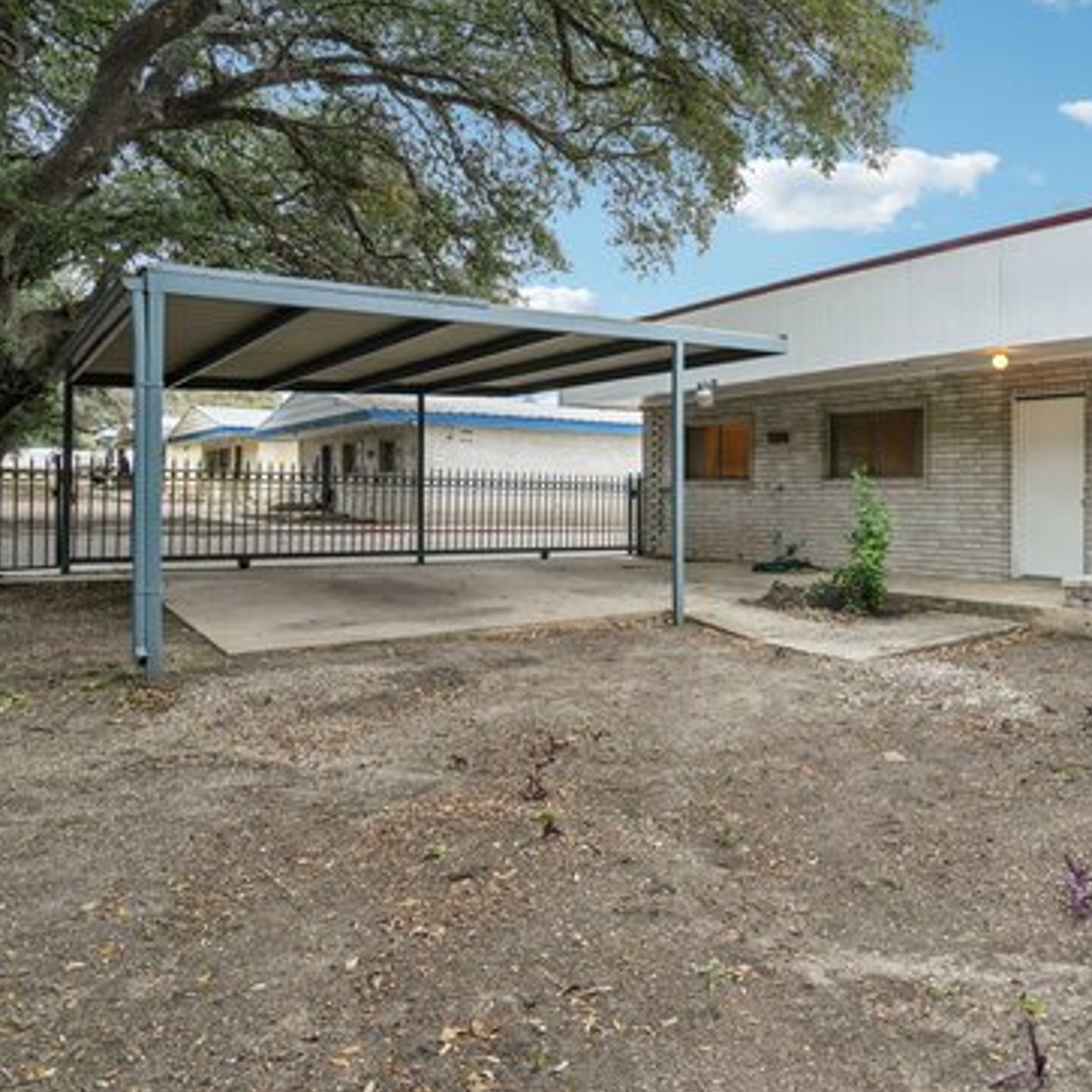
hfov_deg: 58.7
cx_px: 912
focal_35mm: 24
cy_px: 492
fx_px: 857
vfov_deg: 64.9
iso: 200
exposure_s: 1/30
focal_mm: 16
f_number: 8
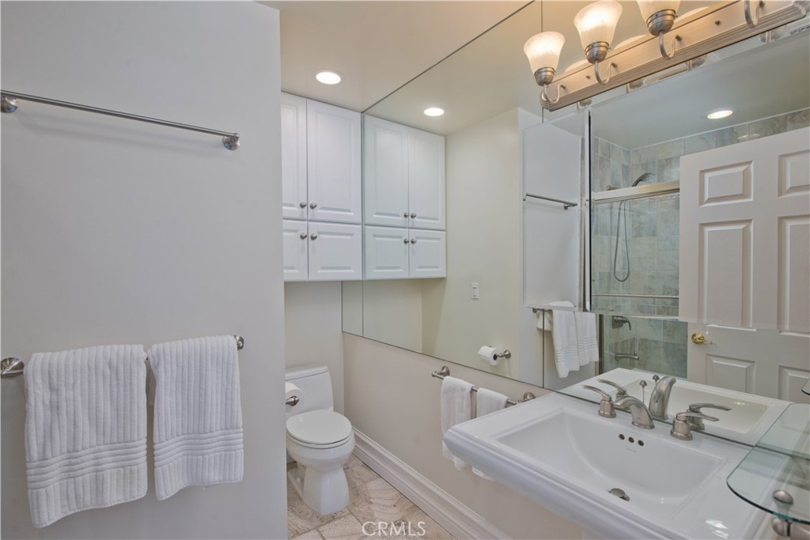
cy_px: 270
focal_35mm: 17
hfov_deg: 93.3
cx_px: 405
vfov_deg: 70.5
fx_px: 383
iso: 400
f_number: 7.1
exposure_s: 1/200
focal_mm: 17
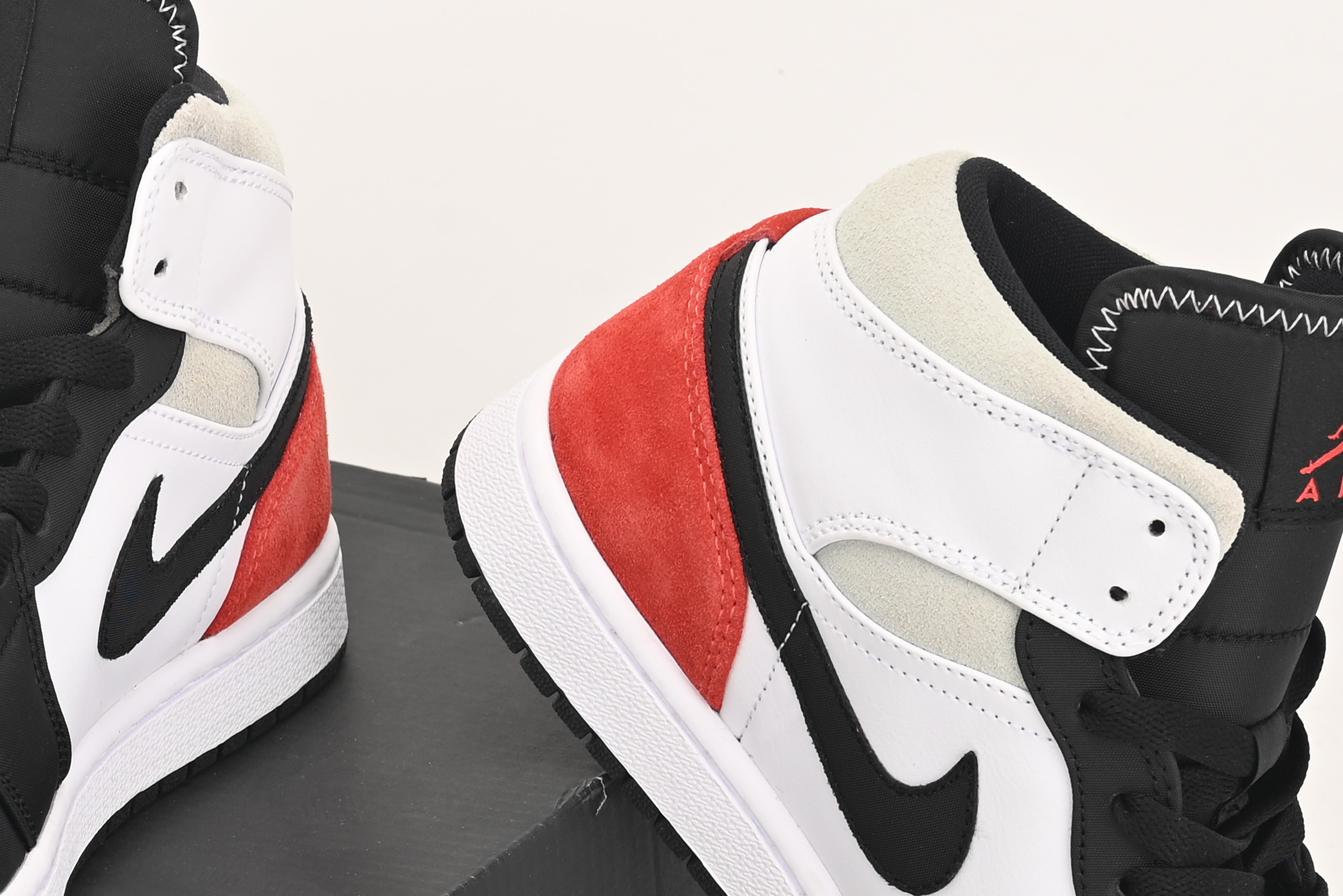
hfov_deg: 14.2
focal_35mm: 144
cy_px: 818
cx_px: 303
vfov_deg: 9.5
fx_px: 5373
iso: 100
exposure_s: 1/200
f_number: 11
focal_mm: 50
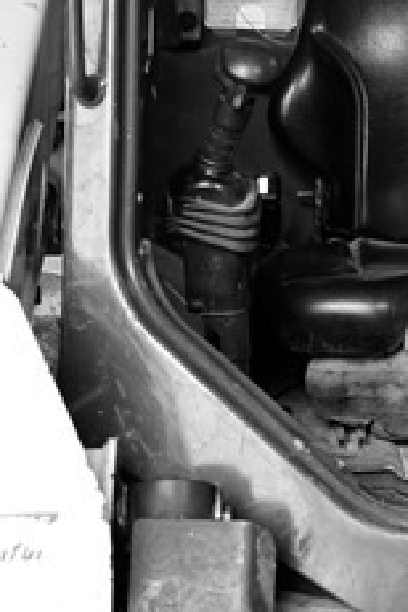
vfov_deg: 14.2
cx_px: 501
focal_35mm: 143
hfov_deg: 9.5
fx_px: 2431
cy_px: 26
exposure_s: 1/250
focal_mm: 55
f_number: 4.5
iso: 400
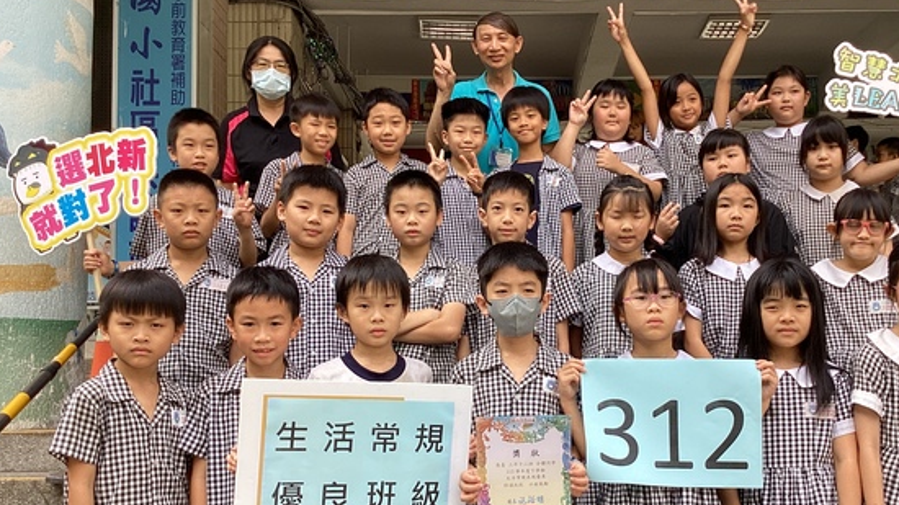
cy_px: 334
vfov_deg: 27.5
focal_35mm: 43
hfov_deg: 47.2
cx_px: 523
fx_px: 1025
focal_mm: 3.3
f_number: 2.4
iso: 25
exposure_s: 1/120
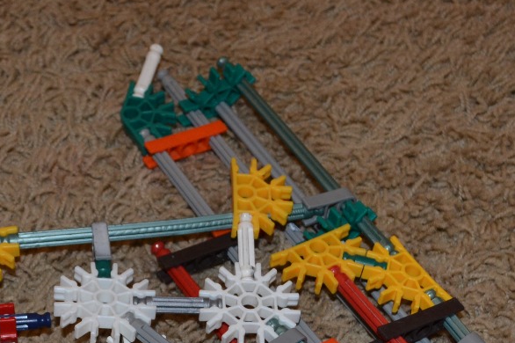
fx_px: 1187
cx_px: 220
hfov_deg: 24.5
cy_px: 454
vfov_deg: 15.6
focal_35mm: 83
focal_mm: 20
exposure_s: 1/60
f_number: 3.8
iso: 400
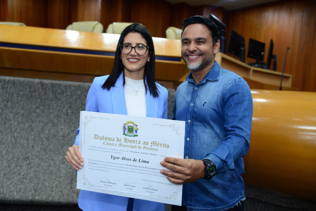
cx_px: 158
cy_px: 106
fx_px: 272
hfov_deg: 60.3
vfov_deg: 42.4
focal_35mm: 31
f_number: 4.5
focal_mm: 31
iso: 2000
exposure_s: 1/125
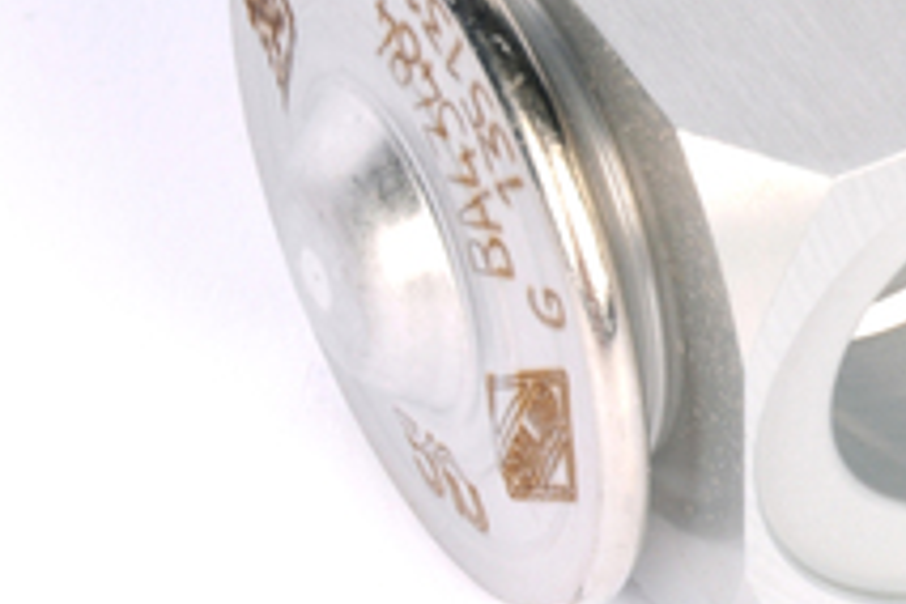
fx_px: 22673
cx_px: 1229
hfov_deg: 2.3
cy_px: 96
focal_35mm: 901
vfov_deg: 1.5
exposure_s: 1/200
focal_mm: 200
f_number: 25
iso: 320
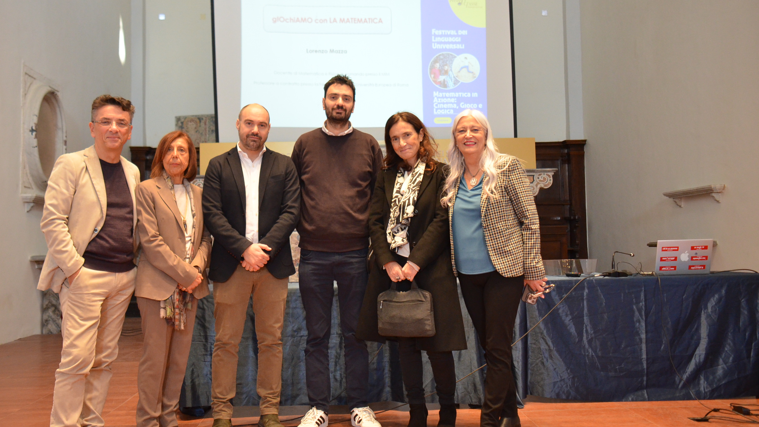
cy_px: 211
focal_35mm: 35
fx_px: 704
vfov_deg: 33.7
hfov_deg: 56.6
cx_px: 375
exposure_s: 1/60
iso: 1600
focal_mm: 22
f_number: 4
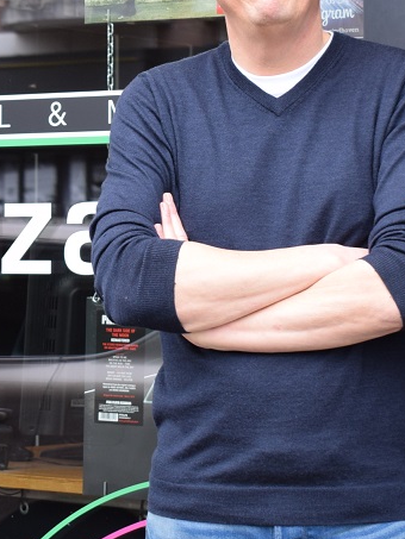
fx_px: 2027
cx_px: 144
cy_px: 134
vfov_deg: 15.1
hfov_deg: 11.4
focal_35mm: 130
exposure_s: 1/100
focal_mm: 34
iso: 400
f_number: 5
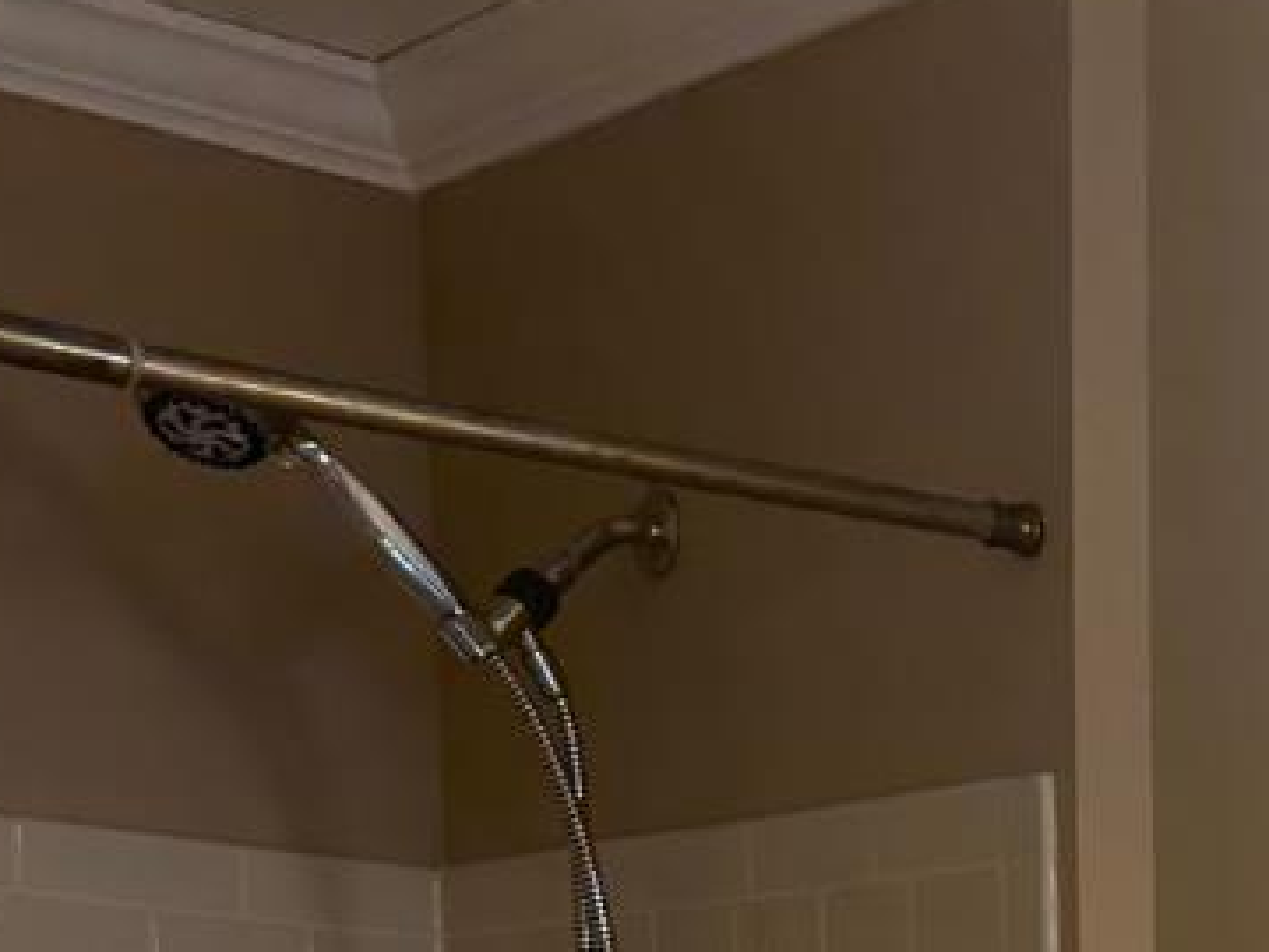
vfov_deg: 12.9
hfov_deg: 16.9
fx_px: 3666
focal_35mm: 100
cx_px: 2140
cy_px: 1878
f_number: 1.78
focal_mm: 6.86
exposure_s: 1/120
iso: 80
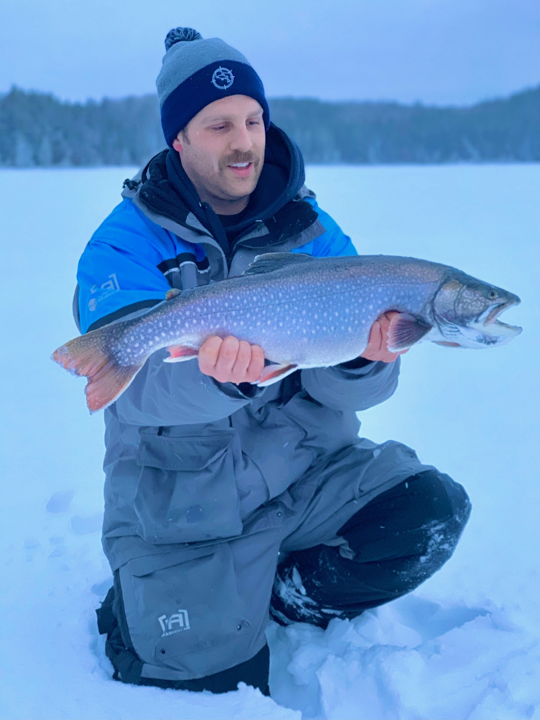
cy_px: 360
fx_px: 1082
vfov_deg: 36.8
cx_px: 270
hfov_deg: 28.0
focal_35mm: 52
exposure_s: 1/83
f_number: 2.4
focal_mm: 6
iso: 125
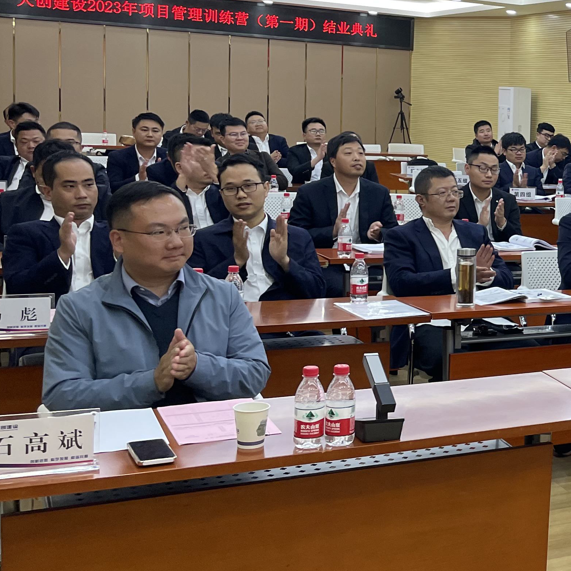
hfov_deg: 25.5
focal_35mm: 59
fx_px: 1101
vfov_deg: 28.9
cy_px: 209
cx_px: 717
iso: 125
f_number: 1.6
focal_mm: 4.2
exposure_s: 1/100
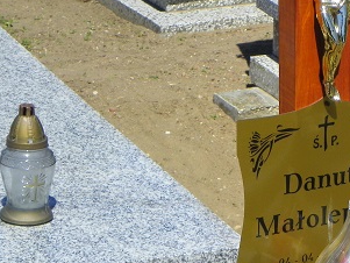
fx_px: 1527
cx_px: 344
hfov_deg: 12.9
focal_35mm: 151
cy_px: 225
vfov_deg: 9.8
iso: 64
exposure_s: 1/400
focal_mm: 12.6
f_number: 5
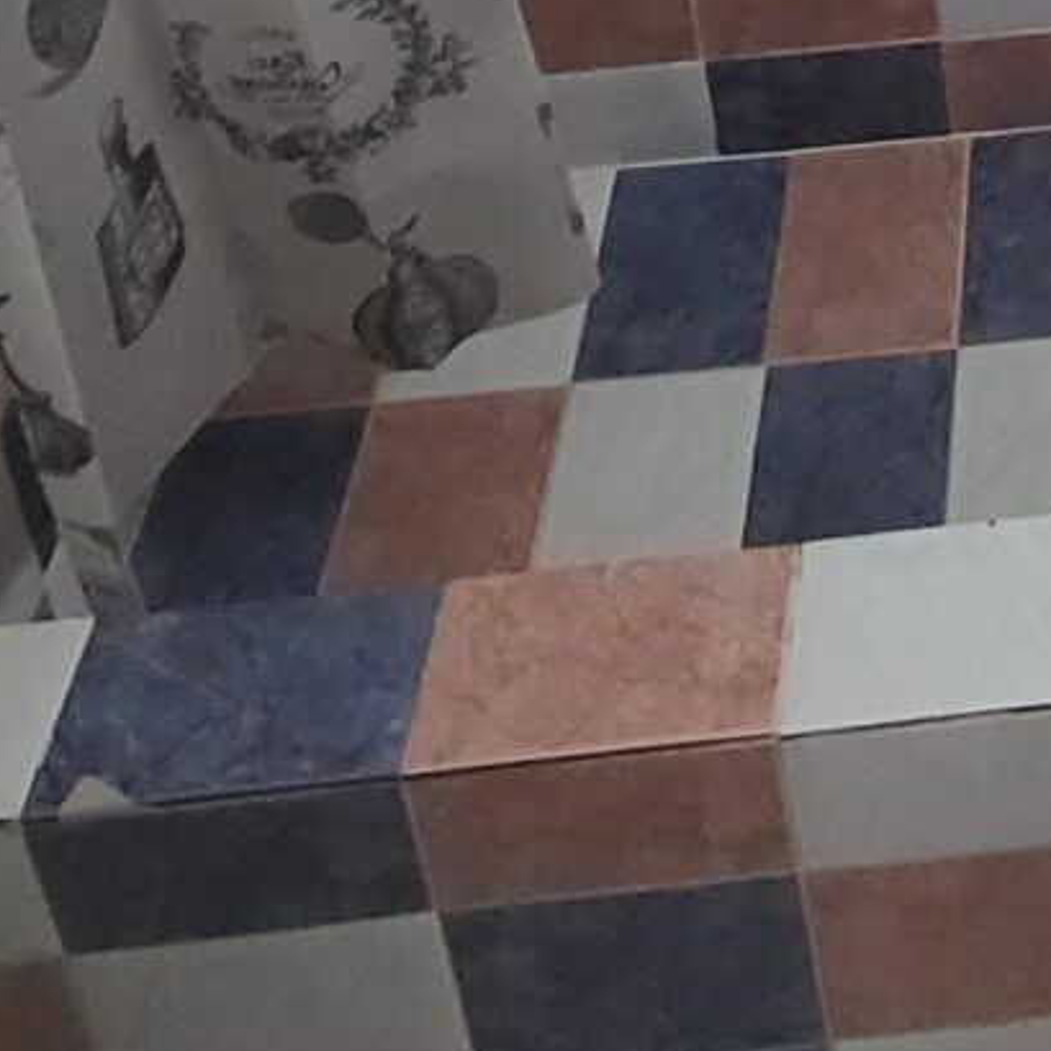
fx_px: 2473
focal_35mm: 72
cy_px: -1151
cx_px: 1418
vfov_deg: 16.7
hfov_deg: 21.4
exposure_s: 1/50
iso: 320
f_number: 2.2
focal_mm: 1.74
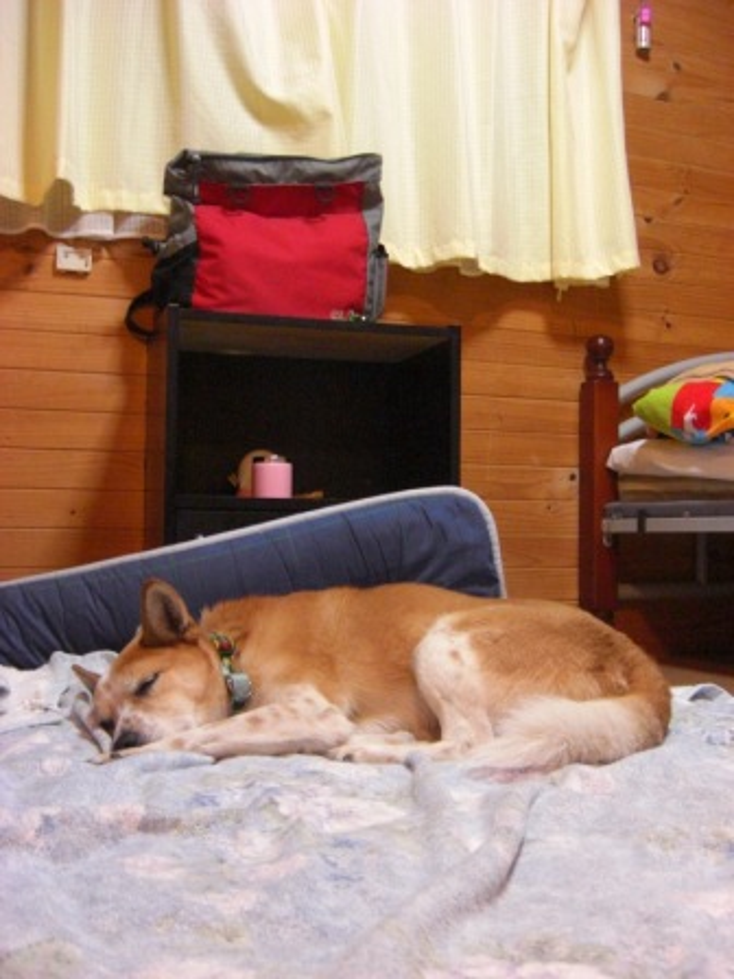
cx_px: 367
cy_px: 490
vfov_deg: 49.0
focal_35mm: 38
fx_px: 1074
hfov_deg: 37.7
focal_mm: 7.9
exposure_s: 1/15
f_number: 2.8
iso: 800
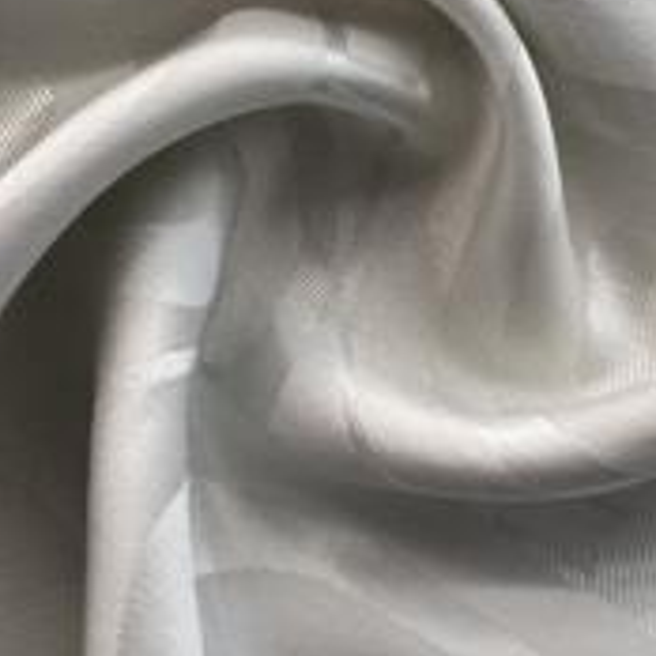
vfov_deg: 37.2
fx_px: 965
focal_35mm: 45
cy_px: 221
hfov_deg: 37.5
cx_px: 358
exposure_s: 1/122
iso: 32
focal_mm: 5.7
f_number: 1.5
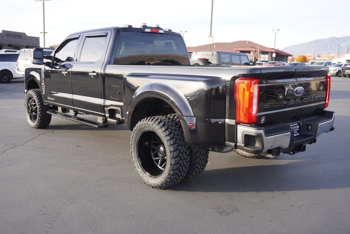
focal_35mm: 34
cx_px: 175
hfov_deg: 55.1
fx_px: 336
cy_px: 117
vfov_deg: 38.4
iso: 100
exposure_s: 1/80
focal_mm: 23
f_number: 5.6
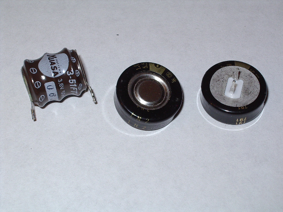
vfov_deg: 19.4
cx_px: 142
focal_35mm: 76
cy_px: 106
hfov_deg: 25.7
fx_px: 621
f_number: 6.9
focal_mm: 11.5
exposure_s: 1/80
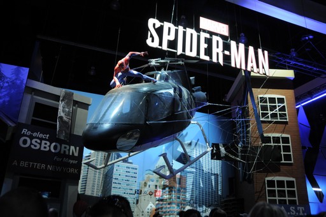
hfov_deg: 62.0
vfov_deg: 43.5
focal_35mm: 30
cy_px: 108
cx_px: 163
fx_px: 271
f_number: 3.5
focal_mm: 20
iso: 800
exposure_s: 1/80
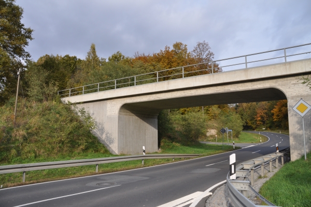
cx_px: 156
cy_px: 104
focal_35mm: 27
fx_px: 233
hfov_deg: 67.4
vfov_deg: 47.9
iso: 200
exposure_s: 1/250
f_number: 8
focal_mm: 18
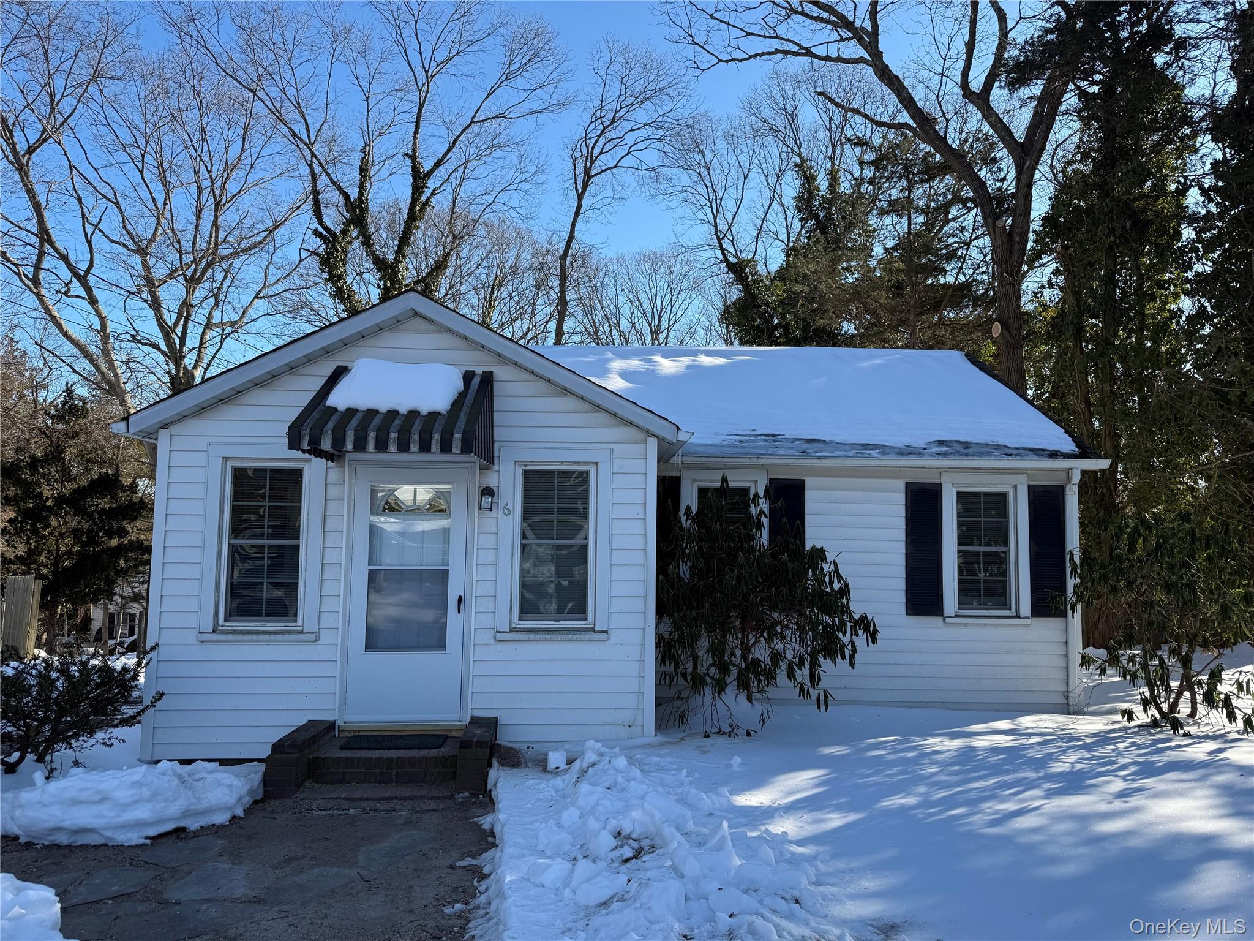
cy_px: 470
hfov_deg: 71.6
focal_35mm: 24
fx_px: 869
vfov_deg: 56.8
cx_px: 627
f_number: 1.78
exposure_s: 1/2110
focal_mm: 6.76
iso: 80
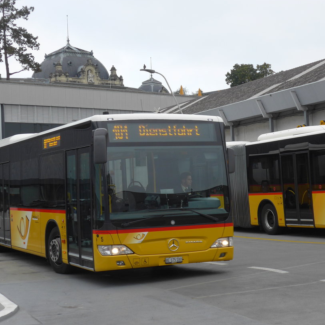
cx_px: 144
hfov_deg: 25.3
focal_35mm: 68
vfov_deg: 25.3
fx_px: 722
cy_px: 149
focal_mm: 10.7
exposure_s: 1/250
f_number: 3.3
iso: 125
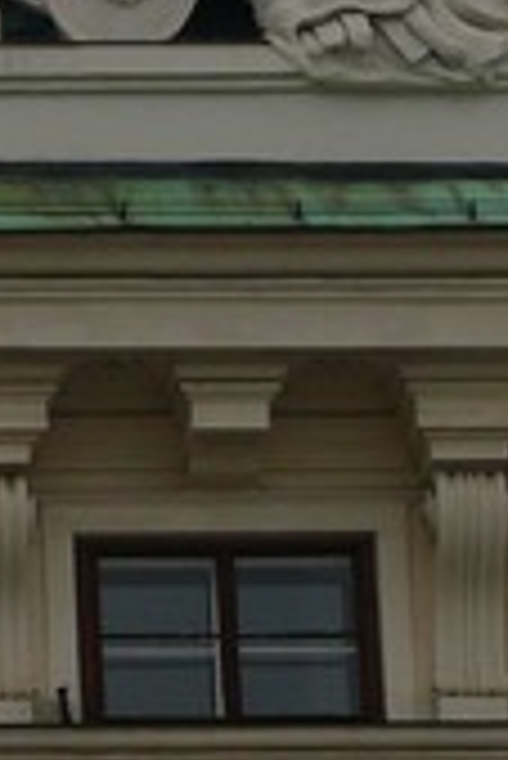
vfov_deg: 3.7
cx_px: -832
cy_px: -207
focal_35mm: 557
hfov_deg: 2.5
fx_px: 11765
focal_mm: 25.5
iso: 100
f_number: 4.5
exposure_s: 1/250
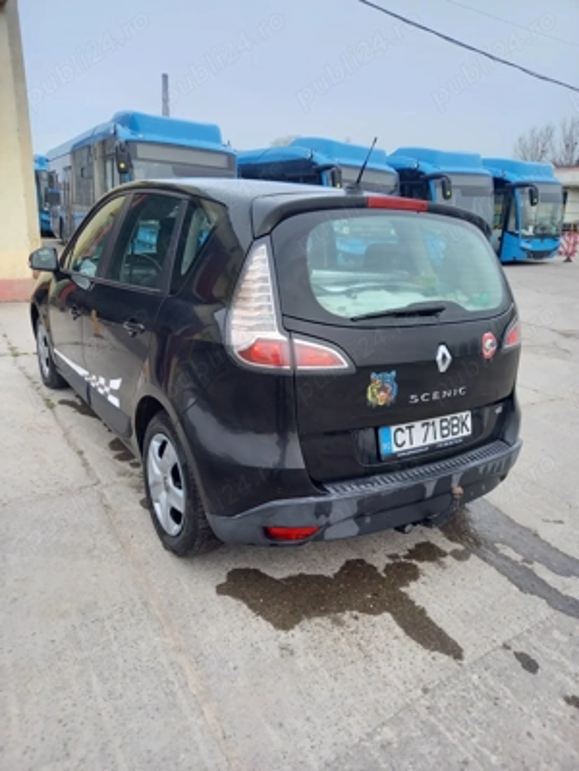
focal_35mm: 25
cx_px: 290
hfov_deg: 54.9
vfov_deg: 69.4
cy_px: 386
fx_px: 558
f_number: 1.8
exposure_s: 1/100
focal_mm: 4.65
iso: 50
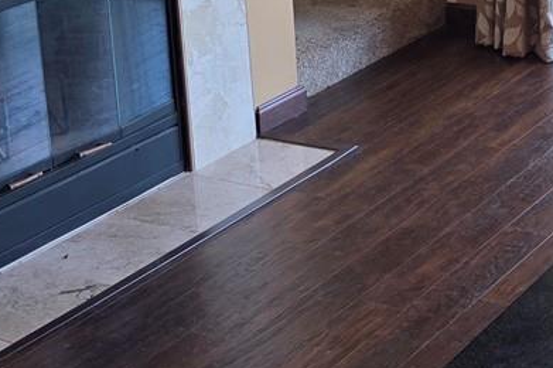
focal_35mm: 98
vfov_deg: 13.6
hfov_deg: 20.4
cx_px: 499
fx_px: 1504
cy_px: -44
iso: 100
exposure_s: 1/120
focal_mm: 6.3
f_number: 1.7
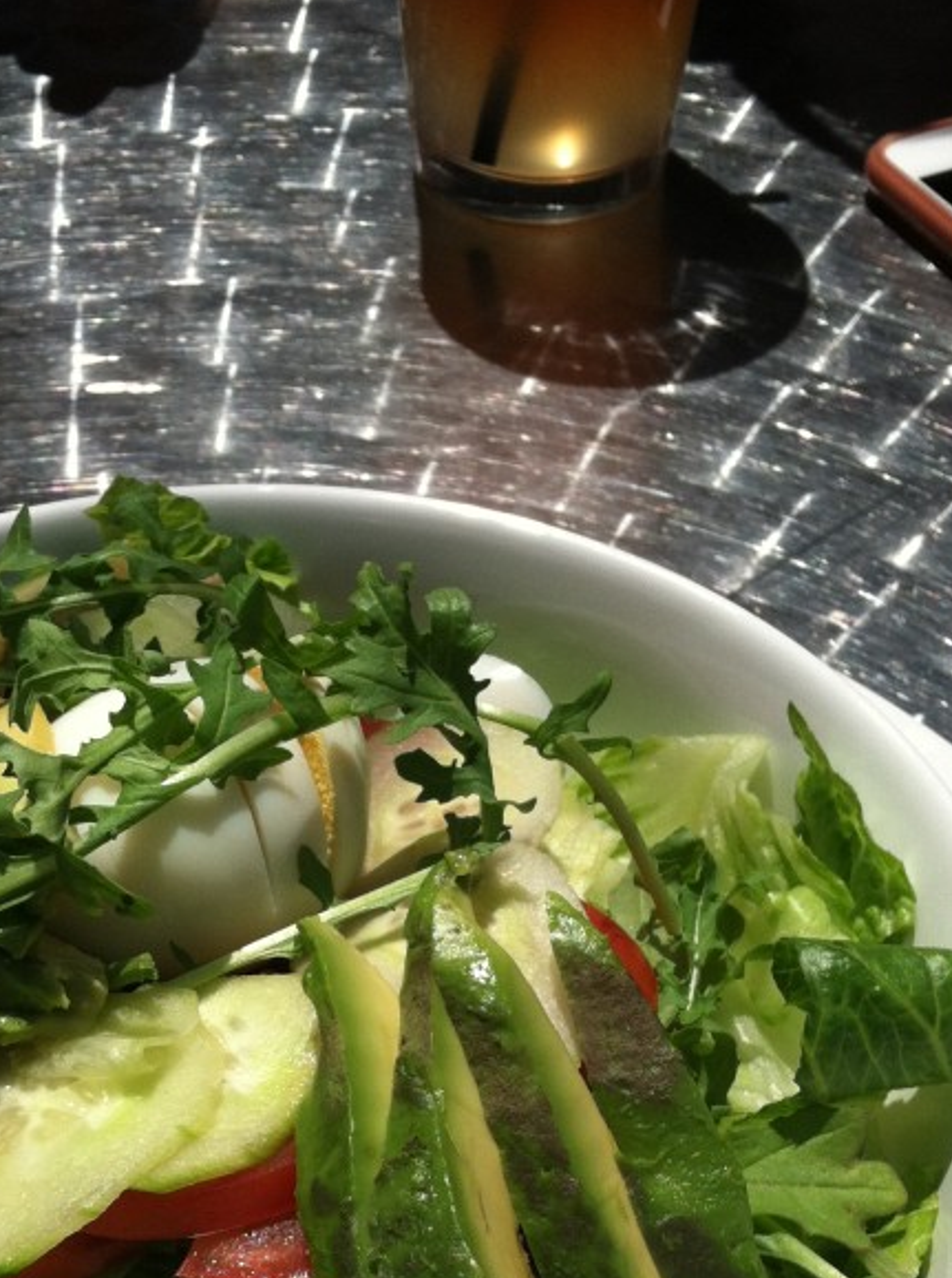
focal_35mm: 62
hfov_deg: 23.3
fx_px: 2282
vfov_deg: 30.4
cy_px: 1050
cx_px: 228
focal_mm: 3.85
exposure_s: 1/2500
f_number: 2.8
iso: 80
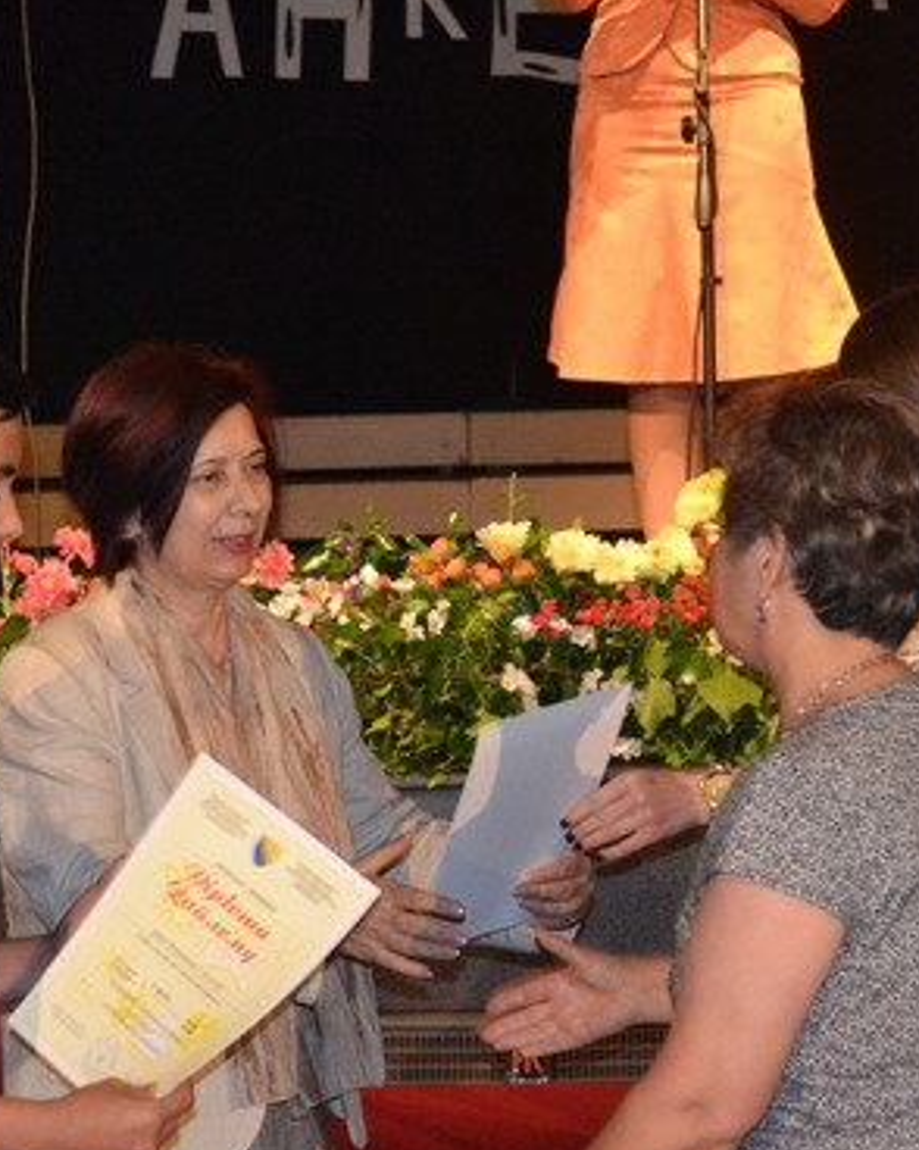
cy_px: 658
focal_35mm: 98
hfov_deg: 15.7
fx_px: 3335
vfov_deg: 19.6
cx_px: 303
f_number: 5.3
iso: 3200
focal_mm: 40
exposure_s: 1/60
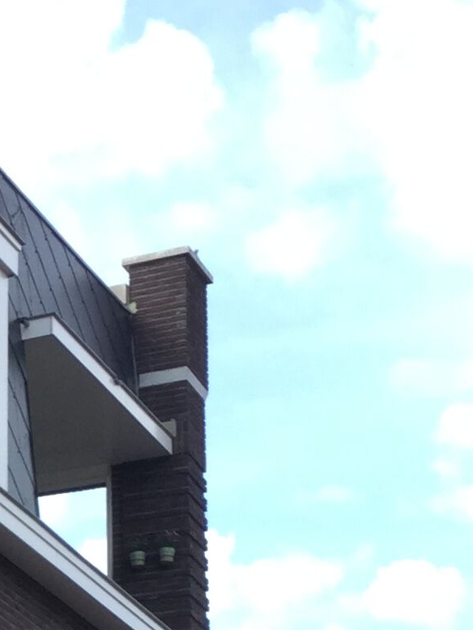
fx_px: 2367
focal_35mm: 130
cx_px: -288
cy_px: 769
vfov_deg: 14.6
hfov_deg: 10.9
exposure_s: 1/351
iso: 25
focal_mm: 3.3
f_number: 2.4
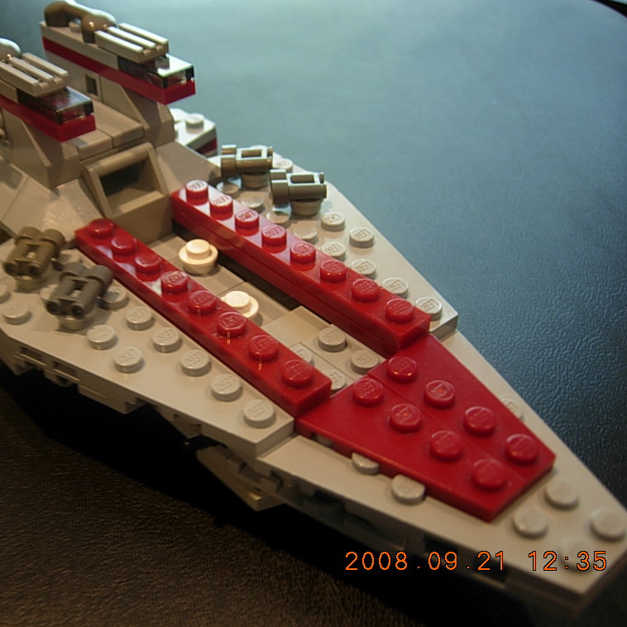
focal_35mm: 43
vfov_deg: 39.2
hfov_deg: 38.8
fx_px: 881
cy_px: 310
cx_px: 218
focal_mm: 7.5
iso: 50
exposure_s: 1/4.2
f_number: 2.7
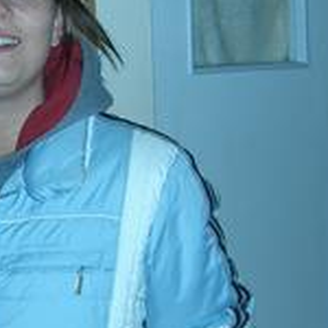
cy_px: 166
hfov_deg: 12.1
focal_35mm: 143
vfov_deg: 12.2
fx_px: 1533
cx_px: 11
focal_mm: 6.2
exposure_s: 1/60
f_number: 2.7
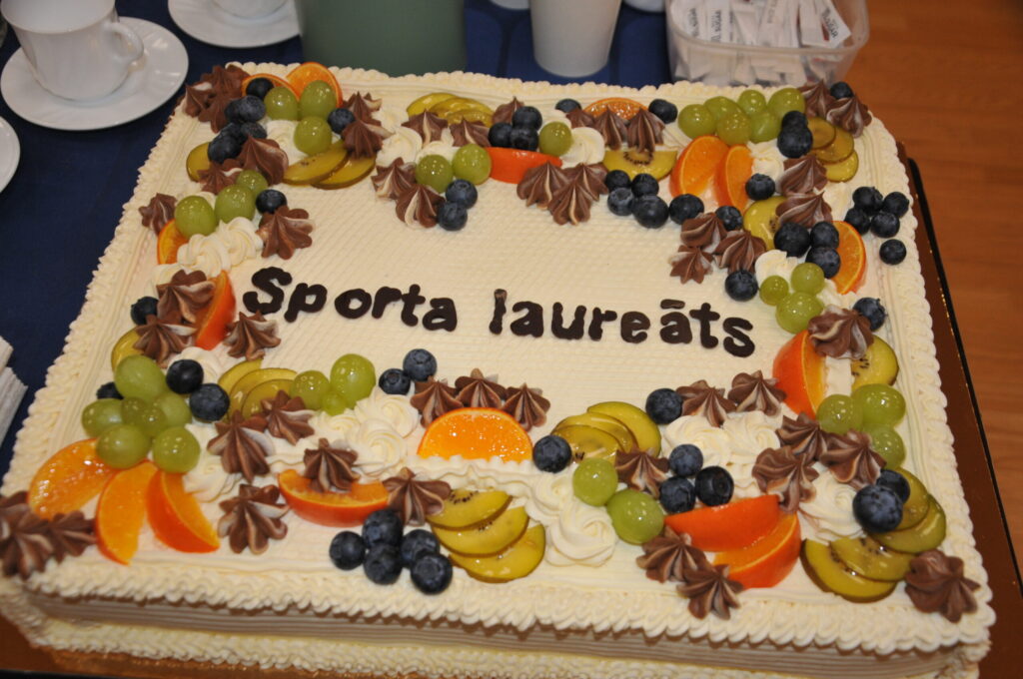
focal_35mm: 33
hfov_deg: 57.3
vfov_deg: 39.9
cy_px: 340
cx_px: 512
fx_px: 937
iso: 500
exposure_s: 1/250
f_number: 3.8
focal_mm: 22
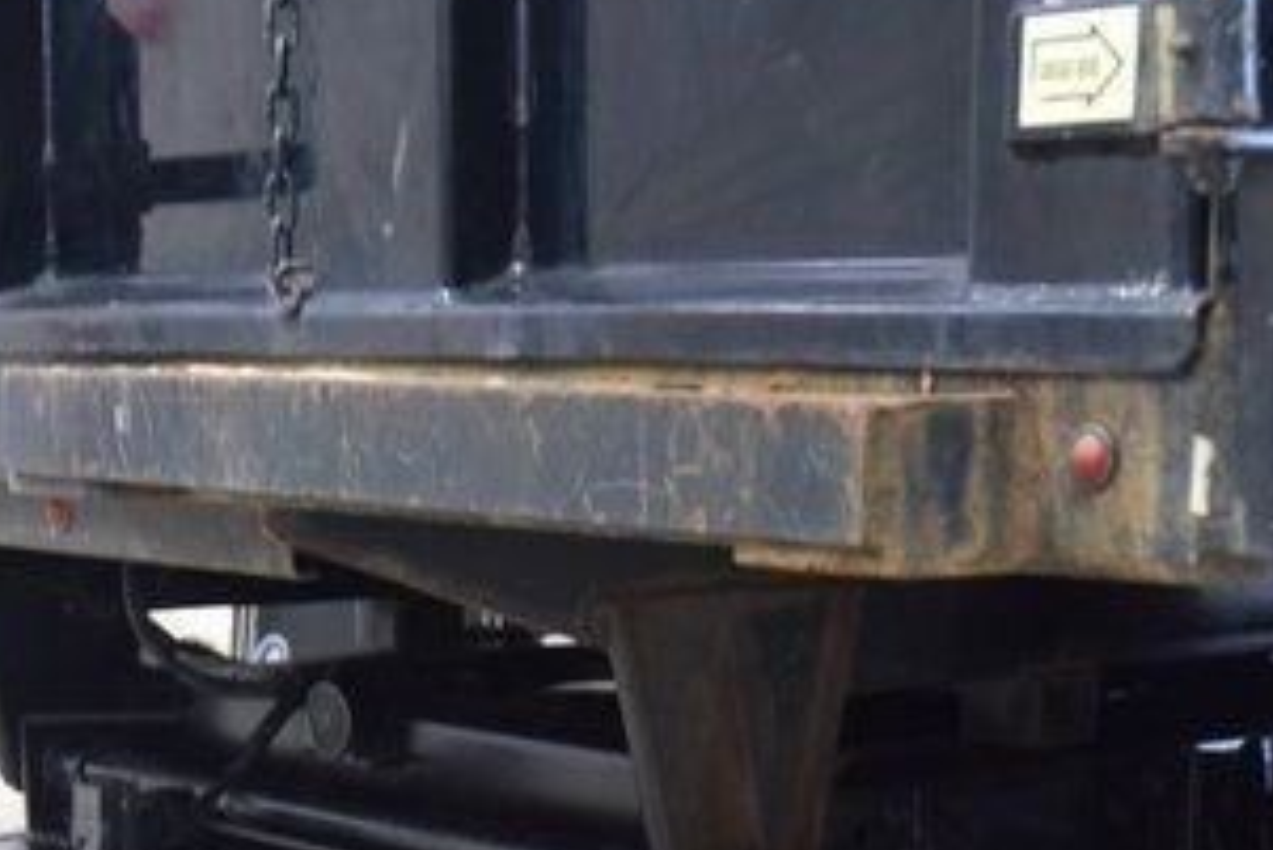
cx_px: 499
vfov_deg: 15.6
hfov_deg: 23.6
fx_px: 3045
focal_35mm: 86
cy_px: 839
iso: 1600
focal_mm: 27
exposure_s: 1/25
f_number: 3.8
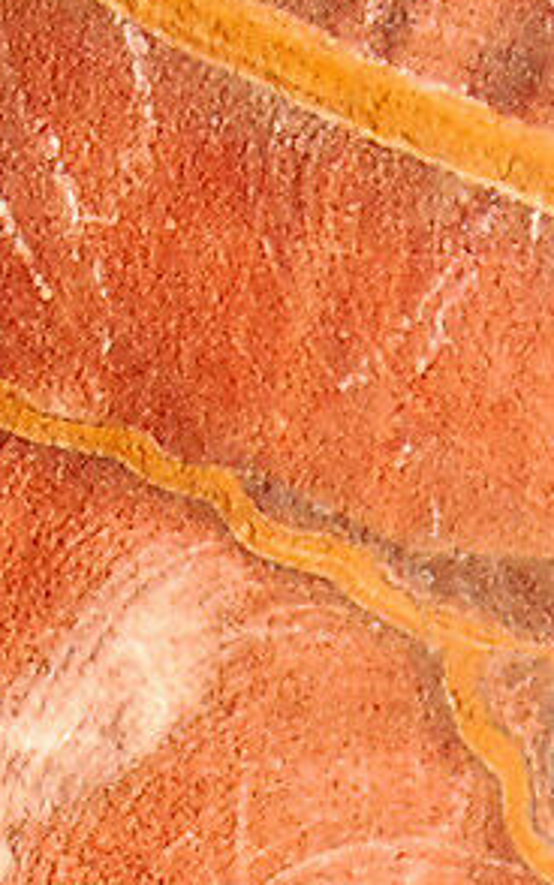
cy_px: 1610
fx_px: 9026
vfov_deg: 5.5
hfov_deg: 3.5
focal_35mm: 374
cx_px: 175
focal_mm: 30
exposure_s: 1/100
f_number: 5
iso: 400
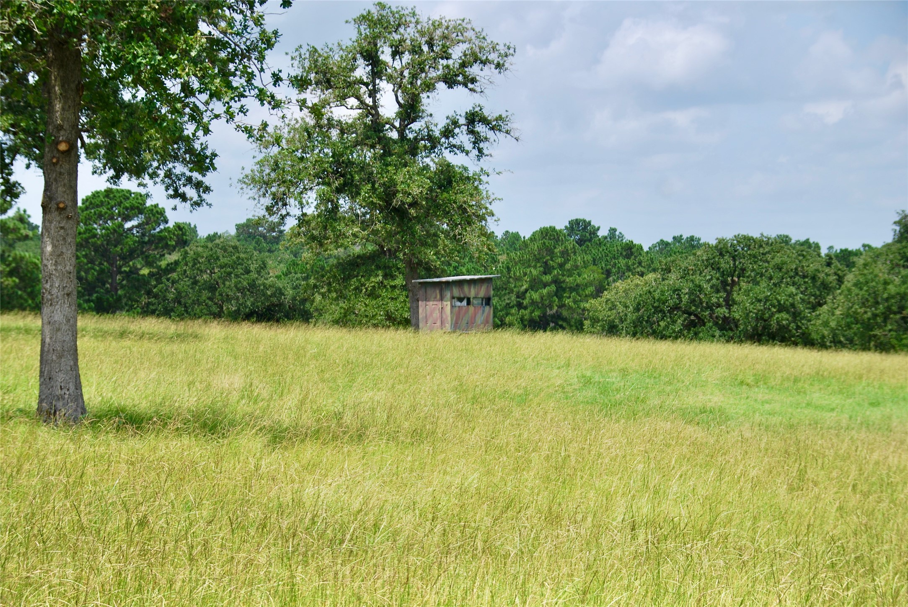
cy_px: 304
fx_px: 2462
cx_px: 454
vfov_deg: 14.1
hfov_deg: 20.9
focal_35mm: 98
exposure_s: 1/500
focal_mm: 65
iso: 100
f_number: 5.6
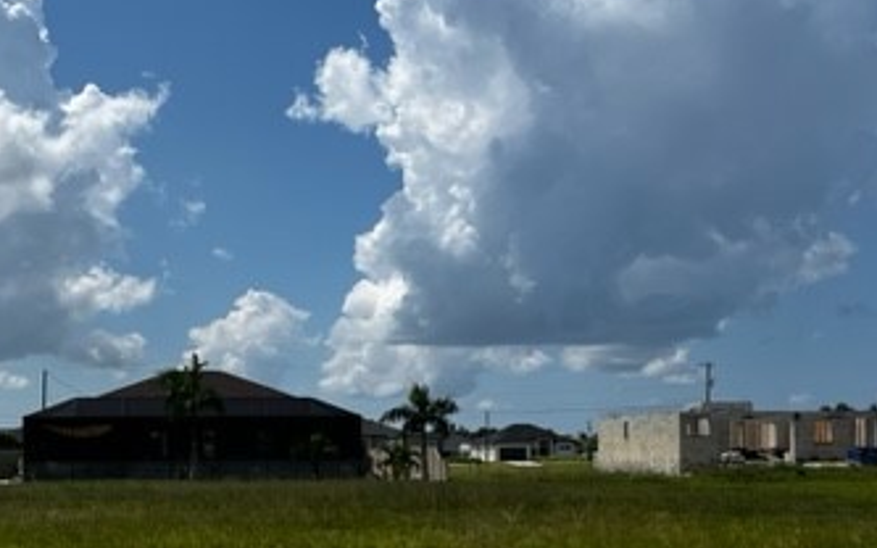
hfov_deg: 37.9
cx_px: 311
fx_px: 1267
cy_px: 464
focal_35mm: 53
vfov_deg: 23.9
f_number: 1.6
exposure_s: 1/7874
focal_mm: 5.1
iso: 50
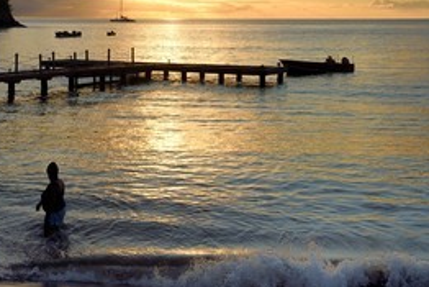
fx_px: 918
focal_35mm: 77
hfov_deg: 26.1
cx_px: 136
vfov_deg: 17.7
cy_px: 107
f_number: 14
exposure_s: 1/250
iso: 200
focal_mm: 48
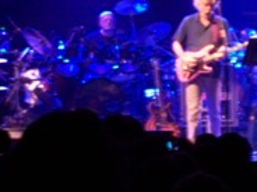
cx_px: 140
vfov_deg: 6.2
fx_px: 1789
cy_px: 6
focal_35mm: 241
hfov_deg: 8.2
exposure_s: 1/10
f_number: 5.3
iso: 400
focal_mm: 23.7
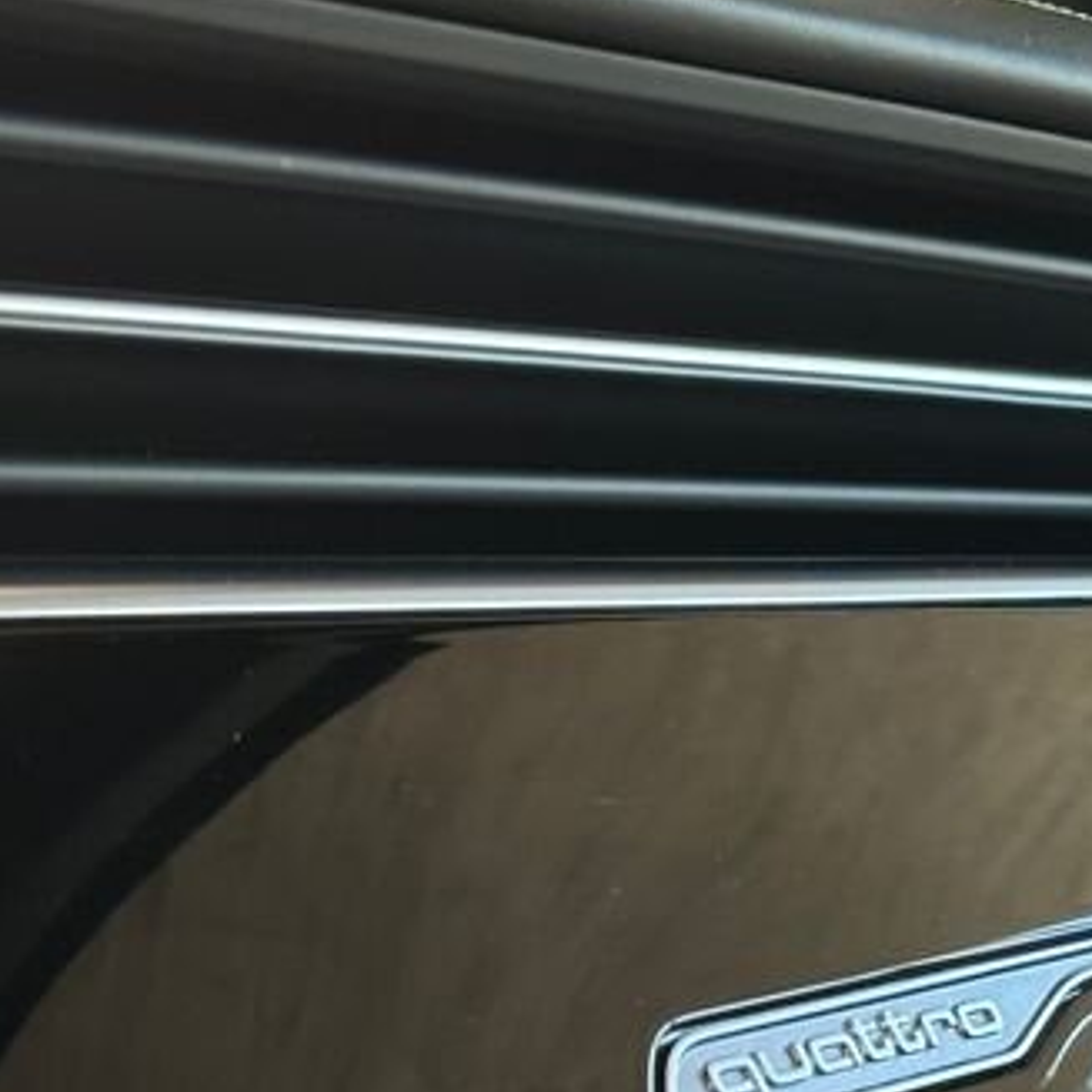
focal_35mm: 133
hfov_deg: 13.0
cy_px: 1049
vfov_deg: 13.0
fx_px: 4747
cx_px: 1055
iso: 64
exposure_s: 1/50
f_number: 1.78
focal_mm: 6.86
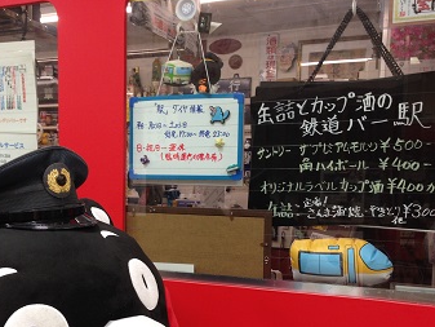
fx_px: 603
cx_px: 197
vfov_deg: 30.0
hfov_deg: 39.6
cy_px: 229
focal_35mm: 48
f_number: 2.4
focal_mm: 4.12
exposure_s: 1/20
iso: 64
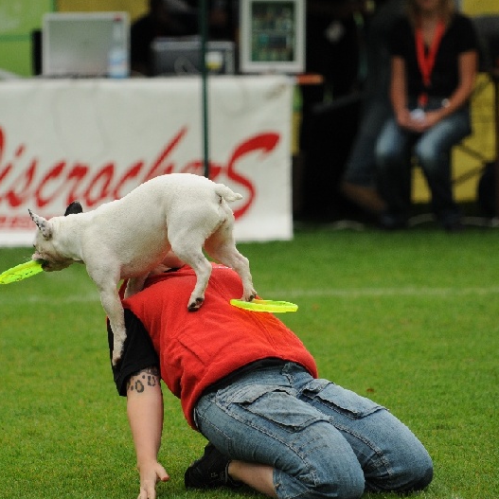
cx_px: 187
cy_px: 250
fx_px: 5039
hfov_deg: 5.7
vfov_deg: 5.7
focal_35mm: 309
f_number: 2.8
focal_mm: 160
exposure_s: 1/800
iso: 400
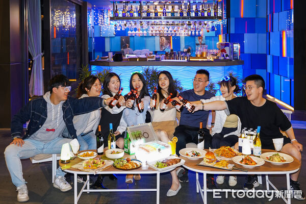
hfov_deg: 51.9
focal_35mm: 37
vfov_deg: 35.9
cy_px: 102
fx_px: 314
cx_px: 153
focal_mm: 25.1
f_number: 2.8
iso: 800
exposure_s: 1/20
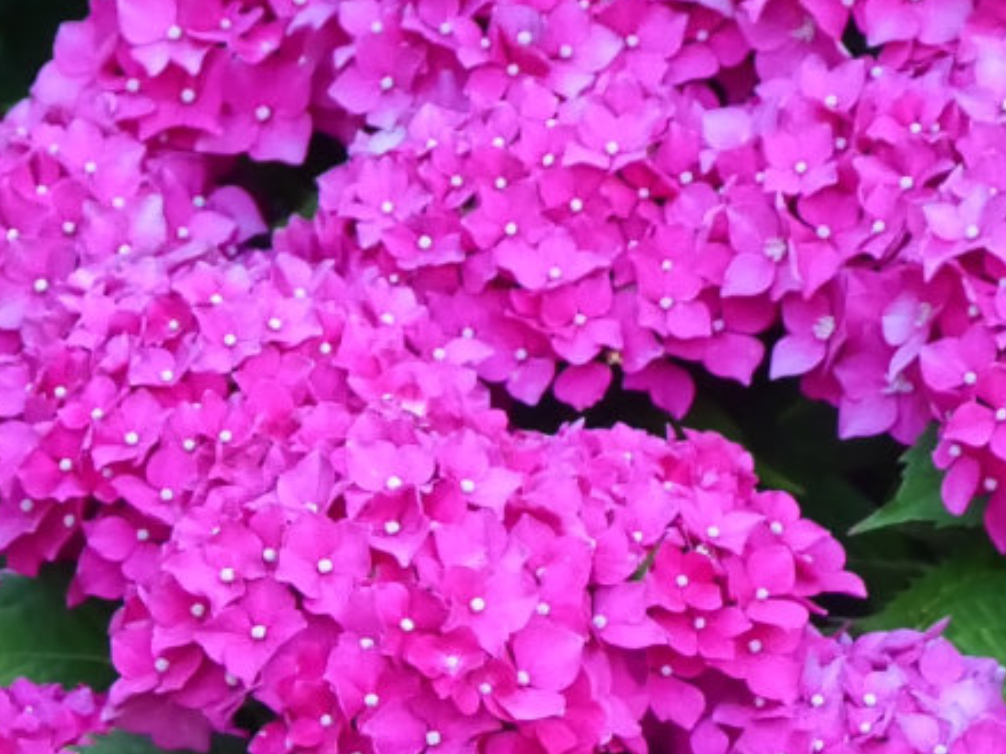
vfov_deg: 3.3
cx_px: 555
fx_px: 13103
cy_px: 834
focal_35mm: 451
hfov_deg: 4.4
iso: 2500
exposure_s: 1/500
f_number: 4.5
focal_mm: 57
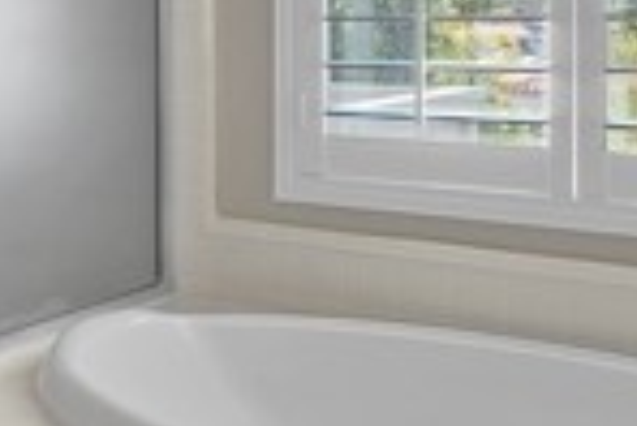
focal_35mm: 69
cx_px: -112
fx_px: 1222
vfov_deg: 19.3
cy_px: 11
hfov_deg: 26.3
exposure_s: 1/15
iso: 640
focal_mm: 16
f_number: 5.6
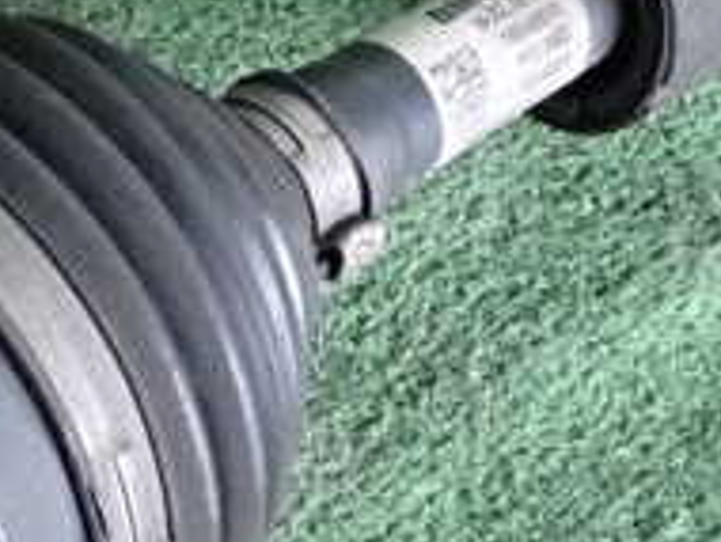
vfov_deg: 12.4
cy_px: 254
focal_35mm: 120
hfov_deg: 16.3
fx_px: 2503
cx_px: 224
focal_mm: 6.83
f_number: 2.7
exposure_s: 1/125
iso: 4000
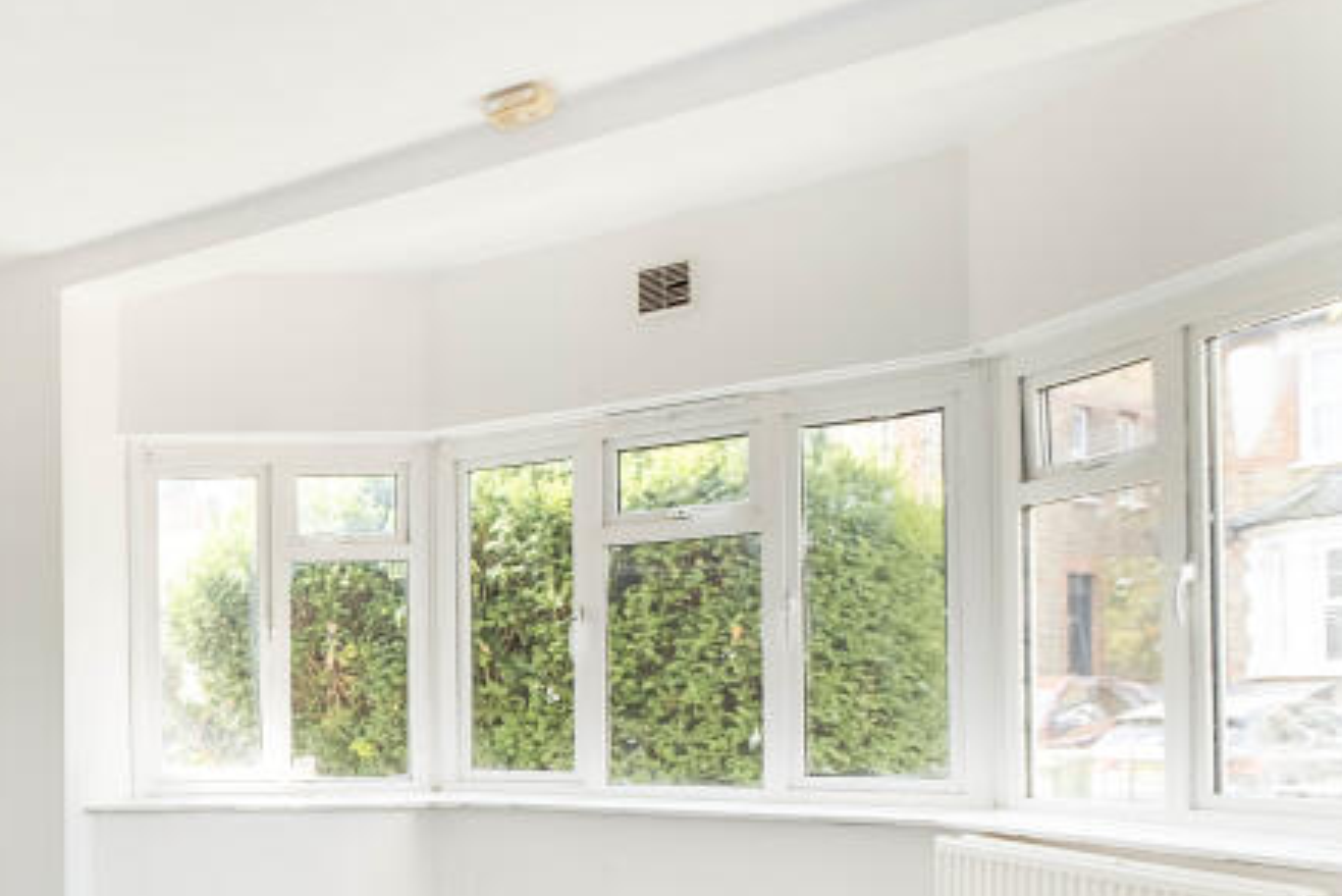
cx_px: -58
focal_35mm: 35
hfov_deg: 44.5
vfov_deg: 36.3
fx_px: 1305
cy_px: 742
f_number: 6.4
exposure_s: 1/40
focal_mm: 10
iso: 320
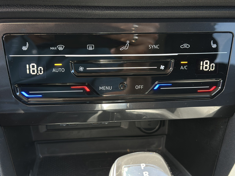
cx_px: 118
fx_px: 326
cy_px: 88
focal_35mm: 48
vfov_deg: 30.3
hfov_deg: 39.7
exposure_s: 1/82
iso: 125
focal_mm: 6.86
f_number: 1.78
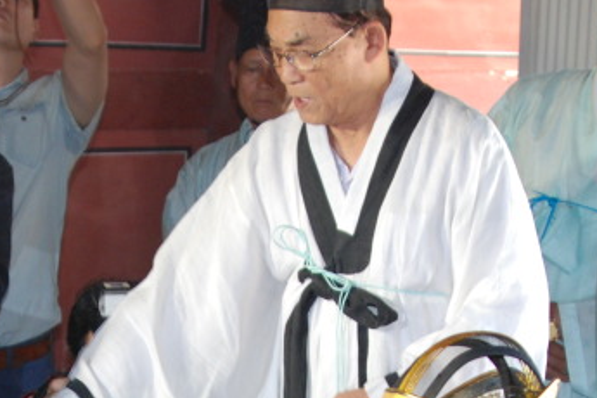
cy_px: 563
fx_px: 1774
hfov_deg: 19.0
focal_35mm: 107
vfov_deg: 12.3
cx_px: 201
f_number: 2.8
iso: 400
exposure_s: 1/60
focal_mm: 24
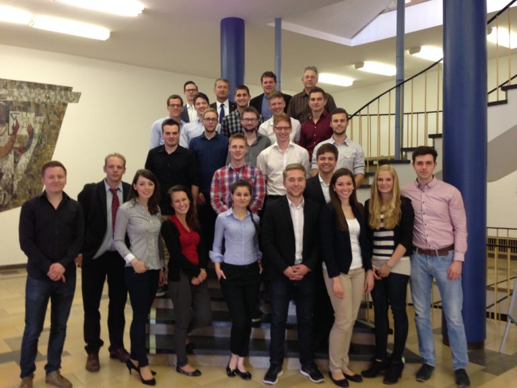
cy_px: 194
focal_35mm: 33
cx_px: 258
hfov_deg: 55.4
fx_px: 493
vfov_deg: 42.9
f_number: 2.4
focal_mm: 4.12
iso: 100
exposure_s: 1/20
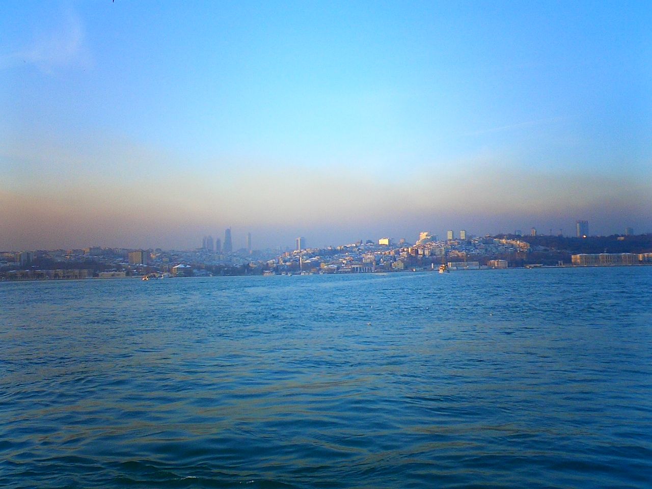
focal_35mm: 37
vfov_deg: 38.7
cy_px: 244
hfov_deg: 50.1
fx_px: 697
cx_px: 326
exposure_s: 1/200
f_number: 3.5
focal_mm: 5.6
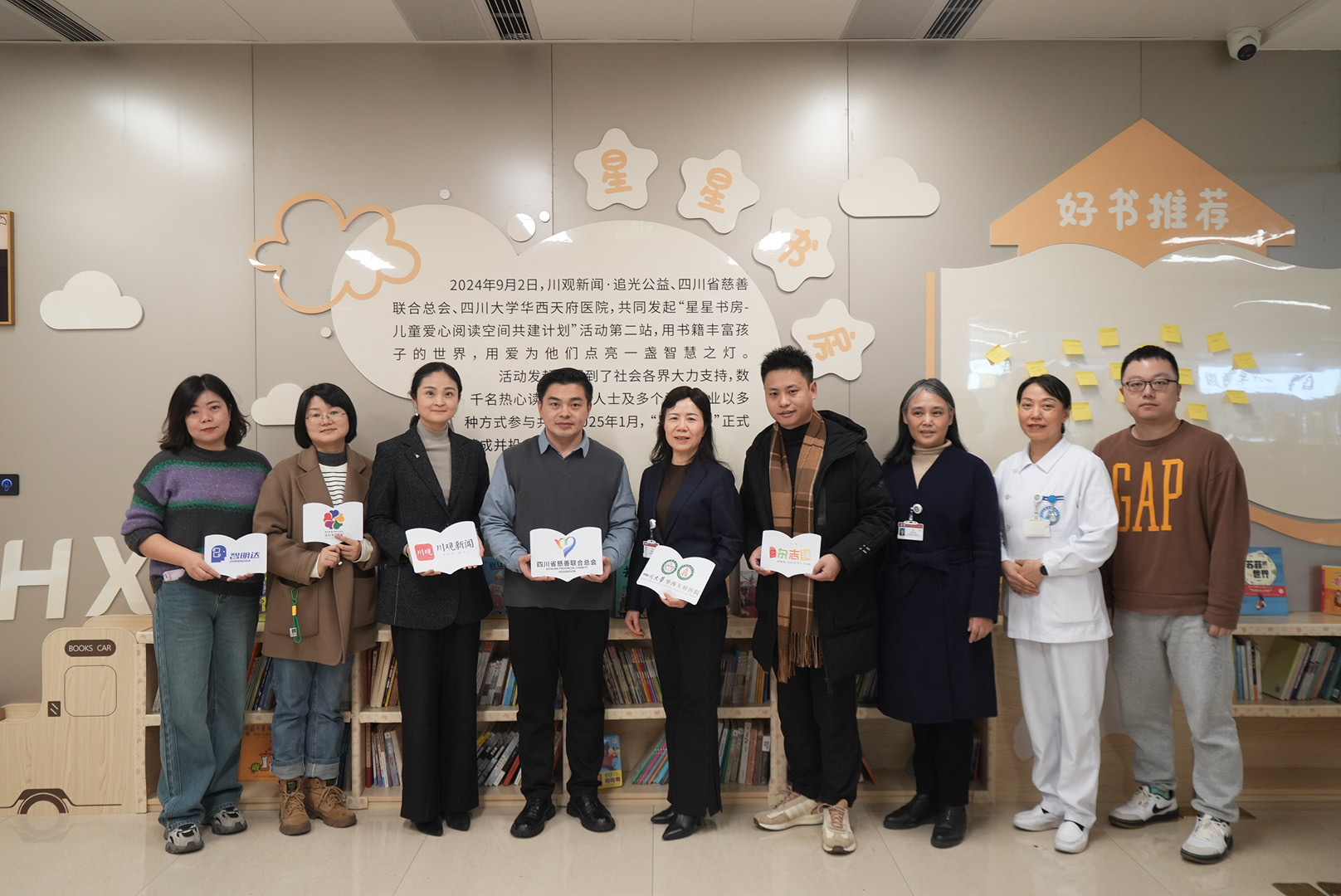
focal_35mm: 30
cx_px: 670
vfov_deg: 43.7
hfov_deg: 61.9
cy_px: 448
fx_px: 1118
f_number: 4
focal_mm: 30
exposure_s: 1/100
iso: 1600
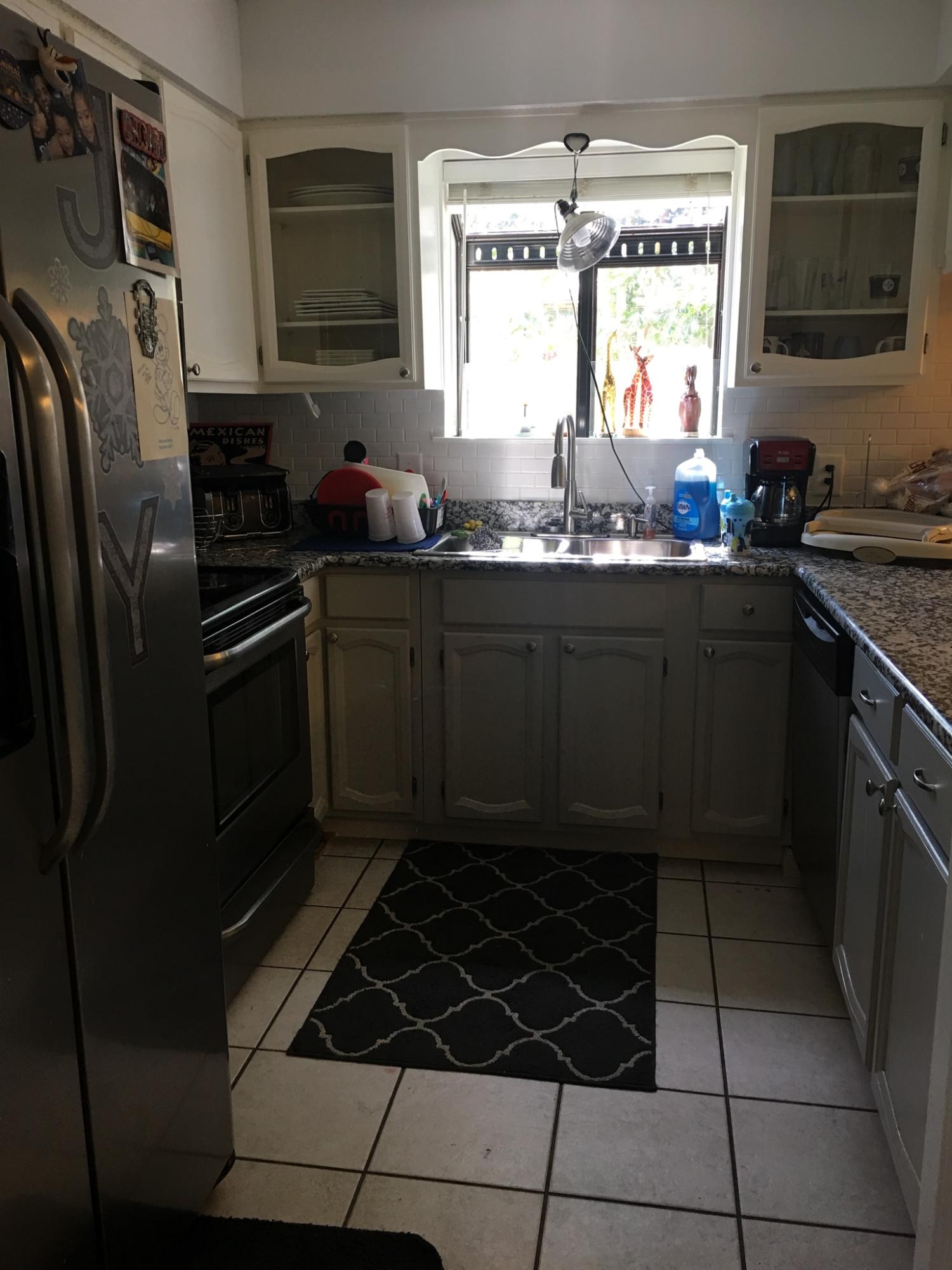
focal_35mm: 29
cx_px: 476
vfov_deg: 61.7
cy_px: 635
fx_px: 1063
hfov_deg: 48.2
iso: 32
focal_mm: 4.15
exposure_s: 1/15
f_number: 2.2
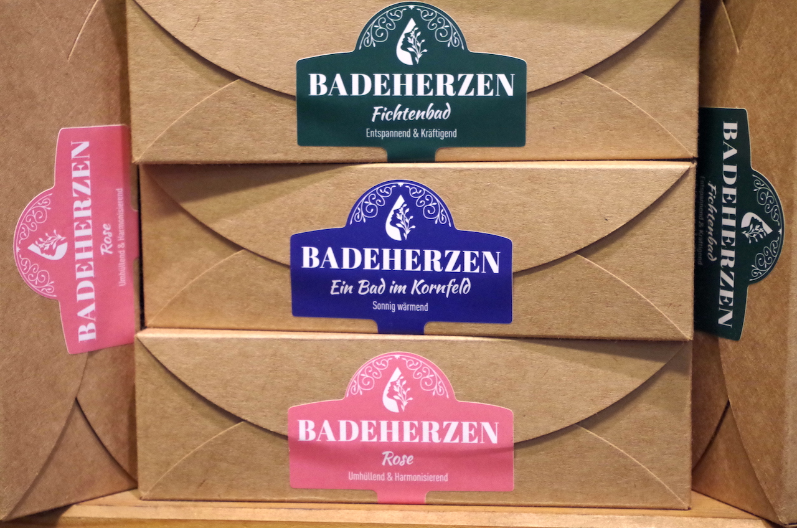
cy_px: 264
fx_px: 1657
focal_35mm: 75
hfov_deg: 27.0
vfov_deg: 18.1
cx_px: 398
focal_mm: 50
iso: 3200
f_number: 7.1
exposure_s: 1/80
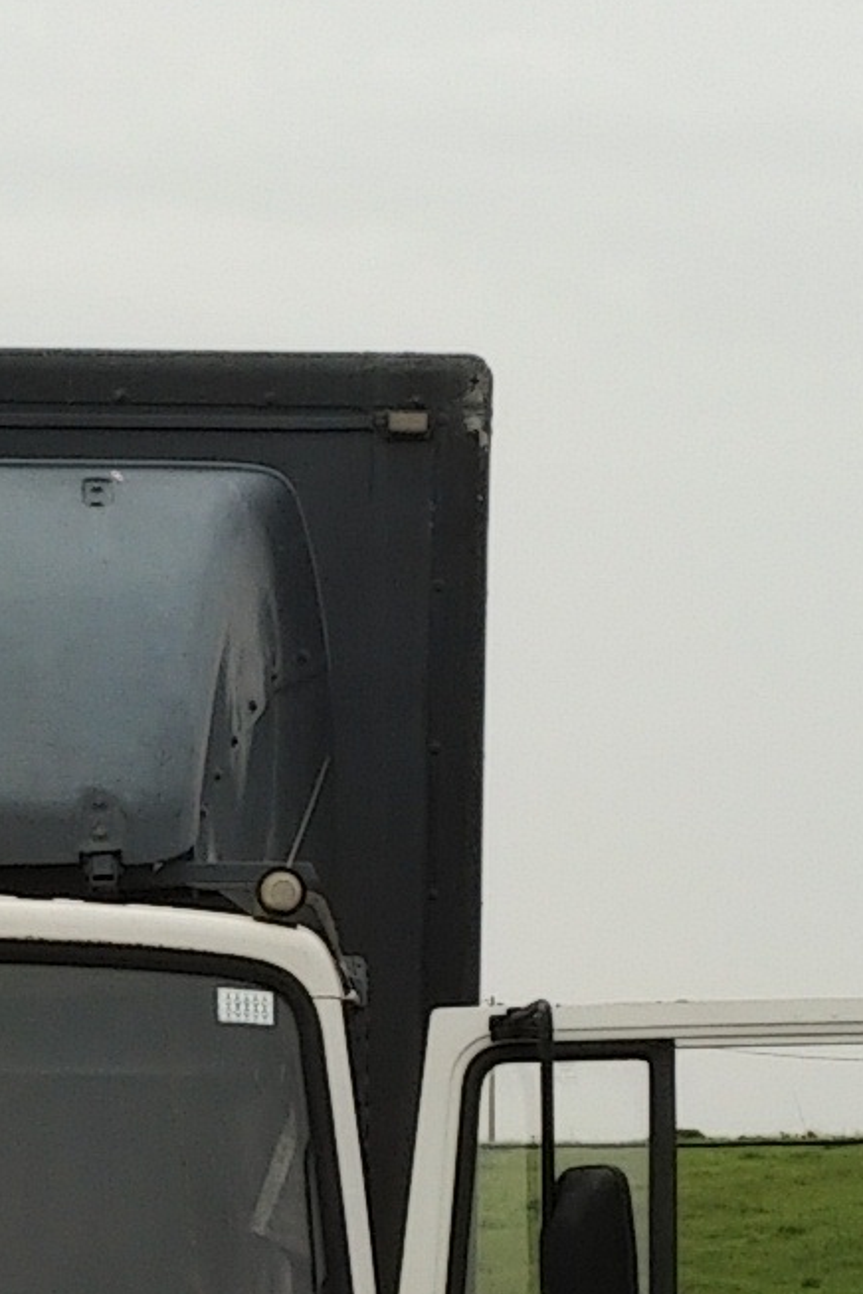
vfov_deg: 13.2
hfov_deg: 8.8
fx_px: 5573
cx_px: -67
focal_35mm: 155
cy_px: 1043
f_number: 2
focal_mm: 4.52
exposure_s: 1/269
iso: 100
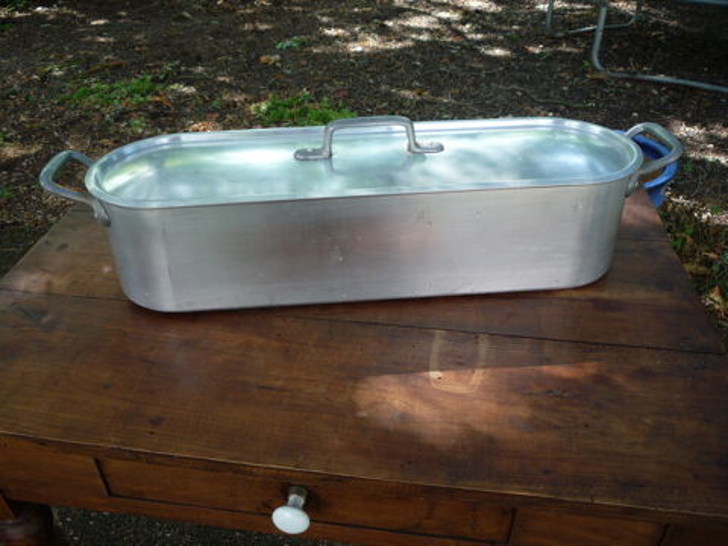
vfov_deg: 46.8
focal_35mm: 30
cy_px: 273
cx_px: 364
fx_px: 631
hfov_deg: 60.0
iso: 100
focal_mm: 5.2
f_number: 3.3
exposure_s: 1/60
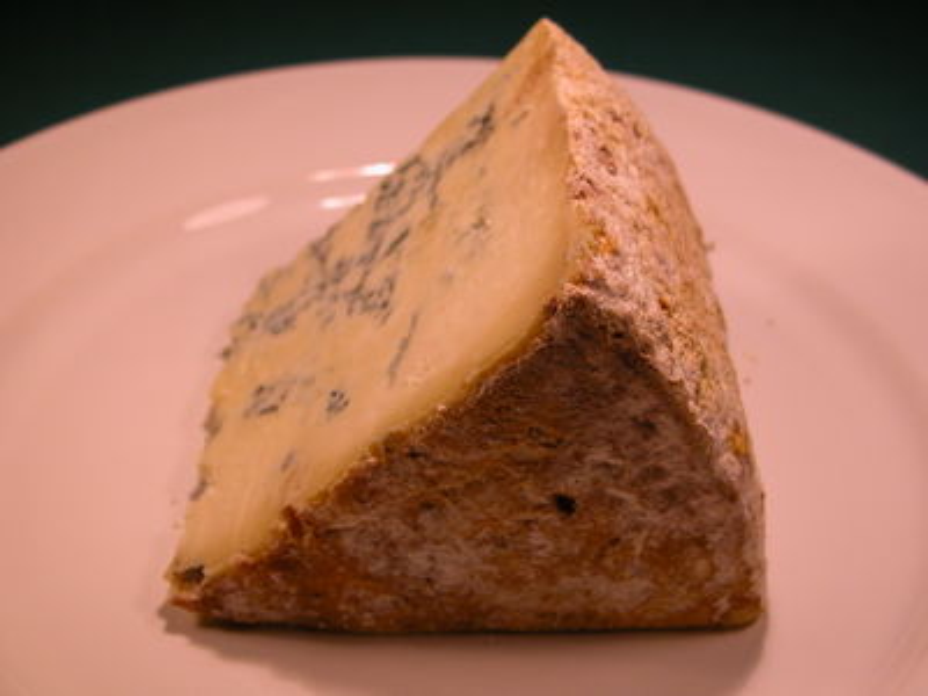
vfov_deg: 27.0
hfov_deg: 35.5
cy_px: 348
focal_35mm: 54
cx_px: 464
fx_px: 1448
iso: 100
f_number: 3.5
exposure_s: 1/122
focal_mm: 13.7
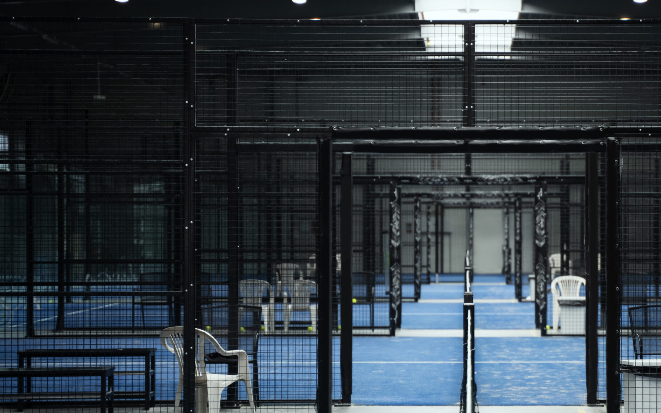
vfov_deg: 12.2
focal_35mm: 107
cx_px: 457
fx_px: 1928
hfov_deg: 19.4
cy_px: 247
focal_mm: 75
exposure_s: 1/400
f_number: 2.8
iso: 800
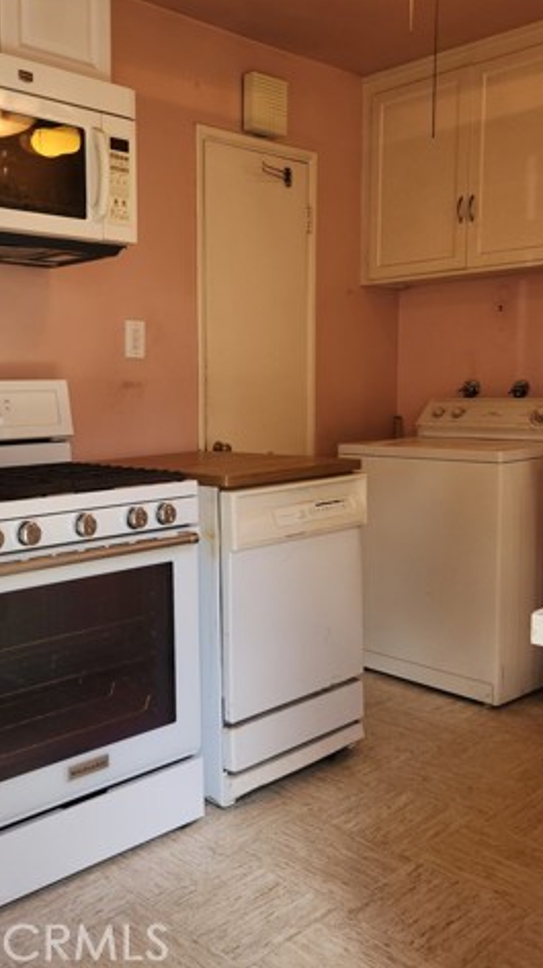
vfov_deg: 58.0
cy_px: 480
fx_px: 872
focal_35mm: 34
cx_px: 115
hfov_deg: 33.7
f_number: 1.8
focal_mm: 5.4
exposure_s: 1/60
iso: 25
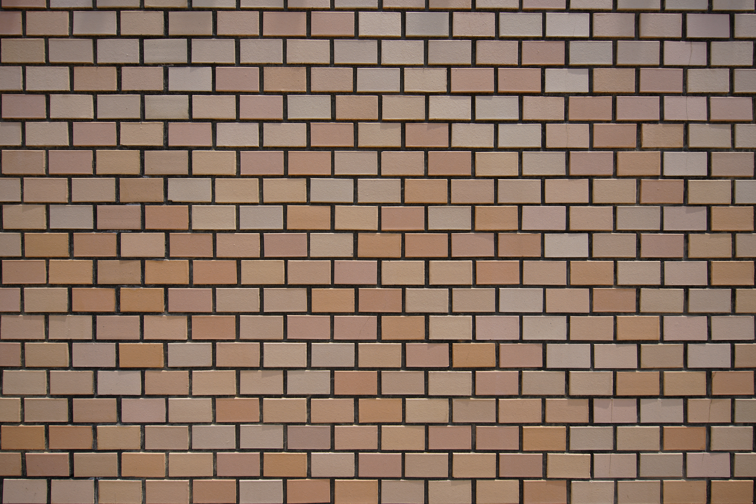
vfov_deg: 73.8
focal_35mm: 16
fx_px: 336
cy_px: 252
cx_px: 378
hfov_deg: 96.7
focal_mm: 16
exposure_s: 1/800
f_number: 5.6
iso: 200
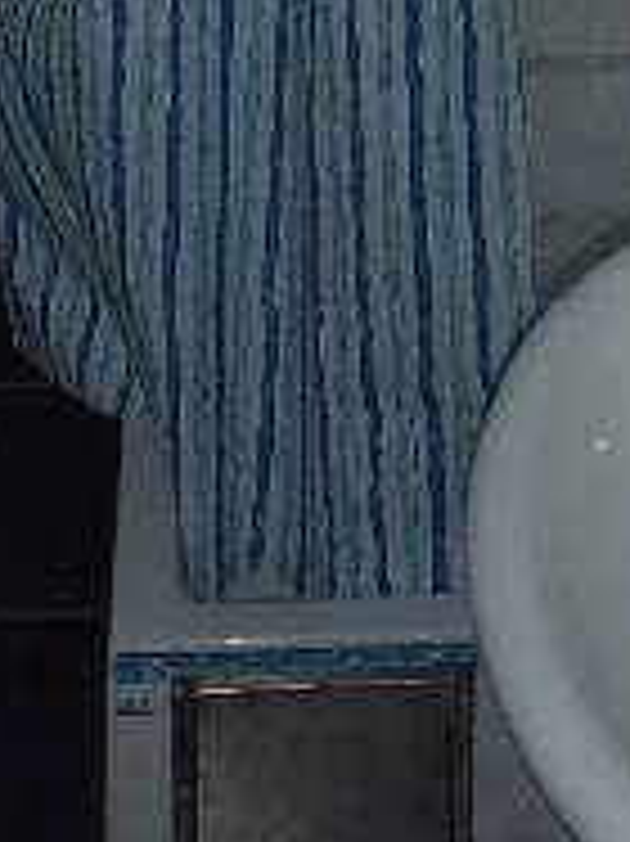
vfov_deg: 14.7
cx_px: 477
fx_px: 2794
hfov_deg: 12.8
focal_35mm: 115
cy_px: -734
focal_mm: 5
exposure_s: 1/30
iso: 100
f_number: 3.9
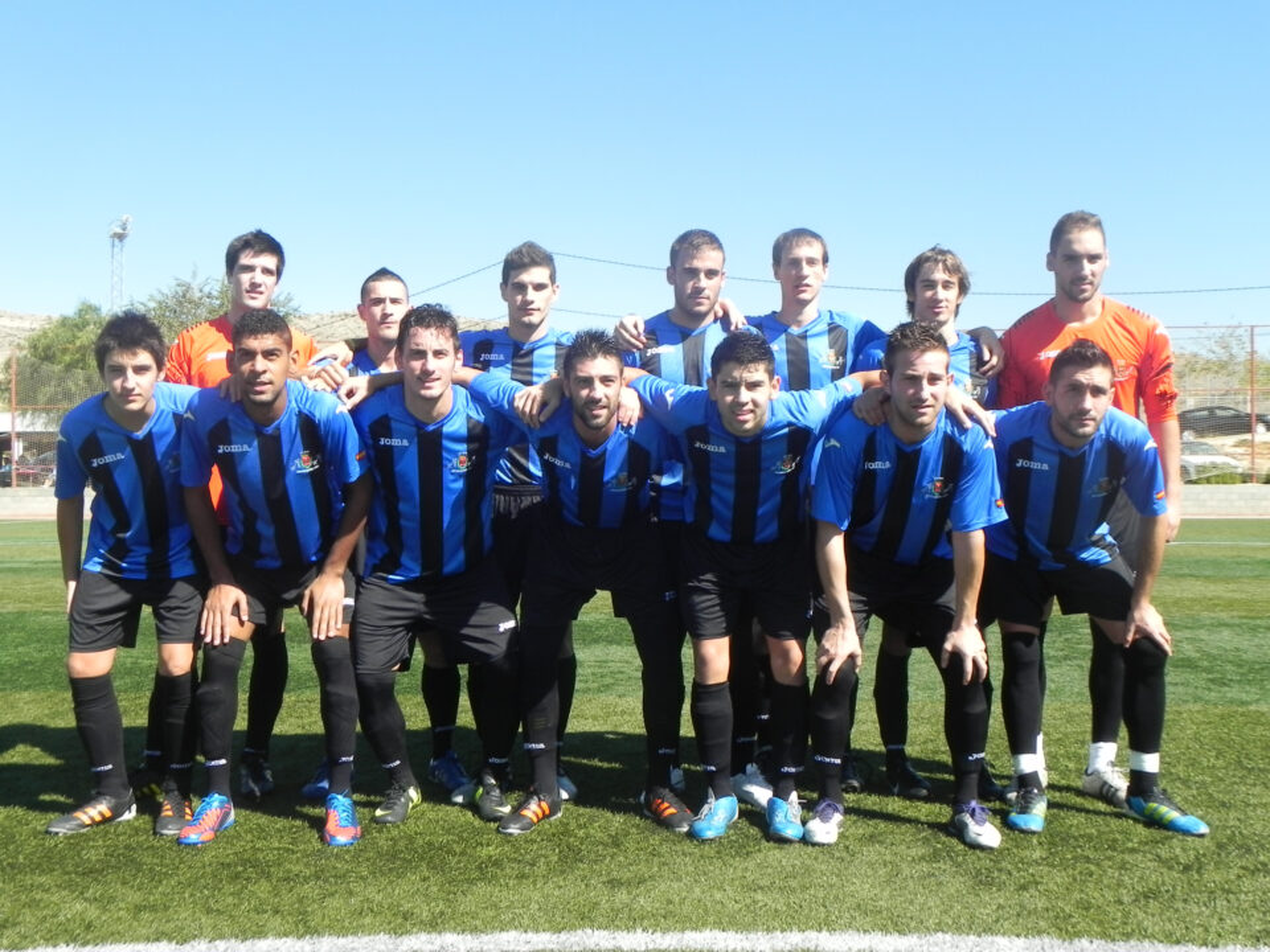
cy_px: 476
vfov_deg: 38.7
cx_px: 635
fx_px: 1357
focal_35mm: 37
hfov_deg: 50.1
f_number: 6.3
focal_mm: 6.6
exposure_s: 1/290
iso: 160
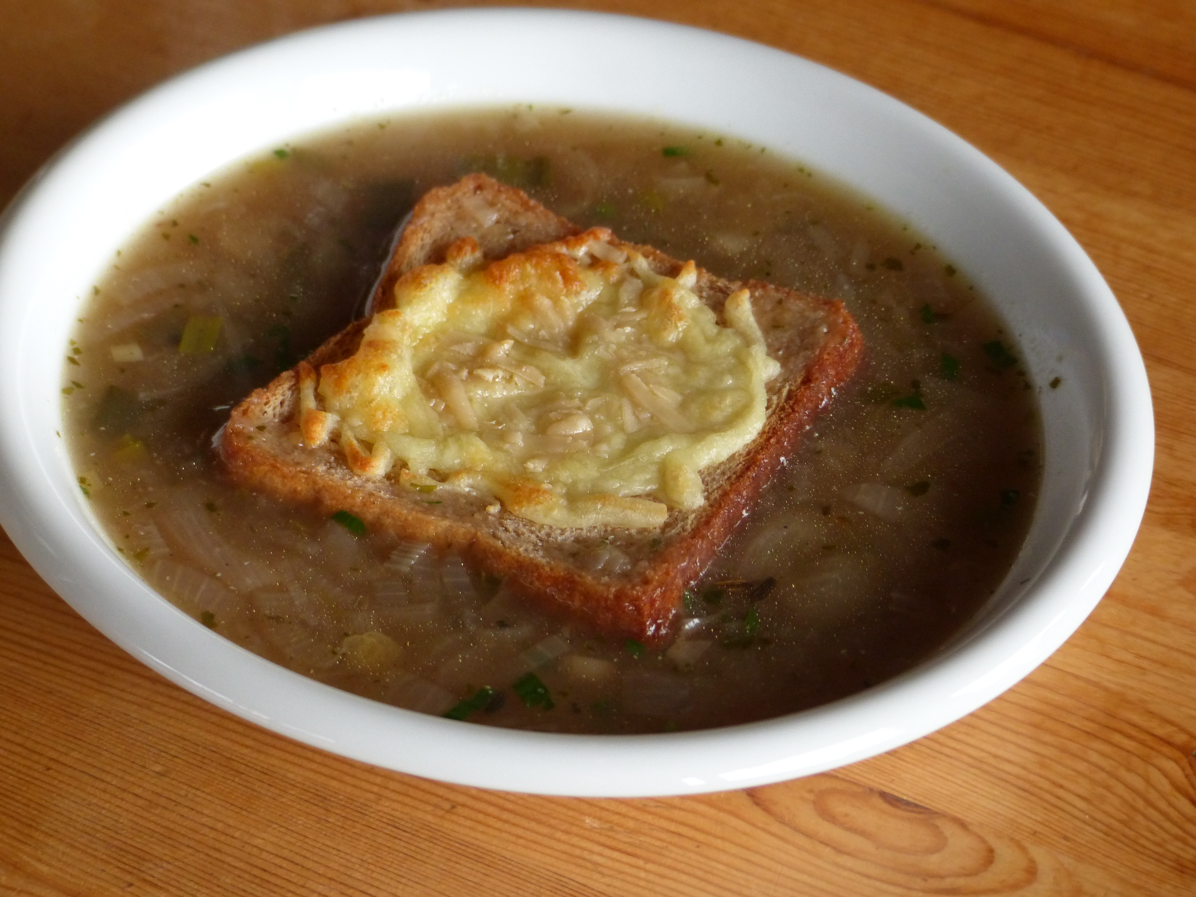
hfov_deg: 11.3
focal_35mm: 175
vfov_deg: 8.5
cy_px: 448
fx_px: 6046
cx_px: 598
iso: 400
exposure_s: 1/80
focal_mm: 31.5
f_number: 2.8
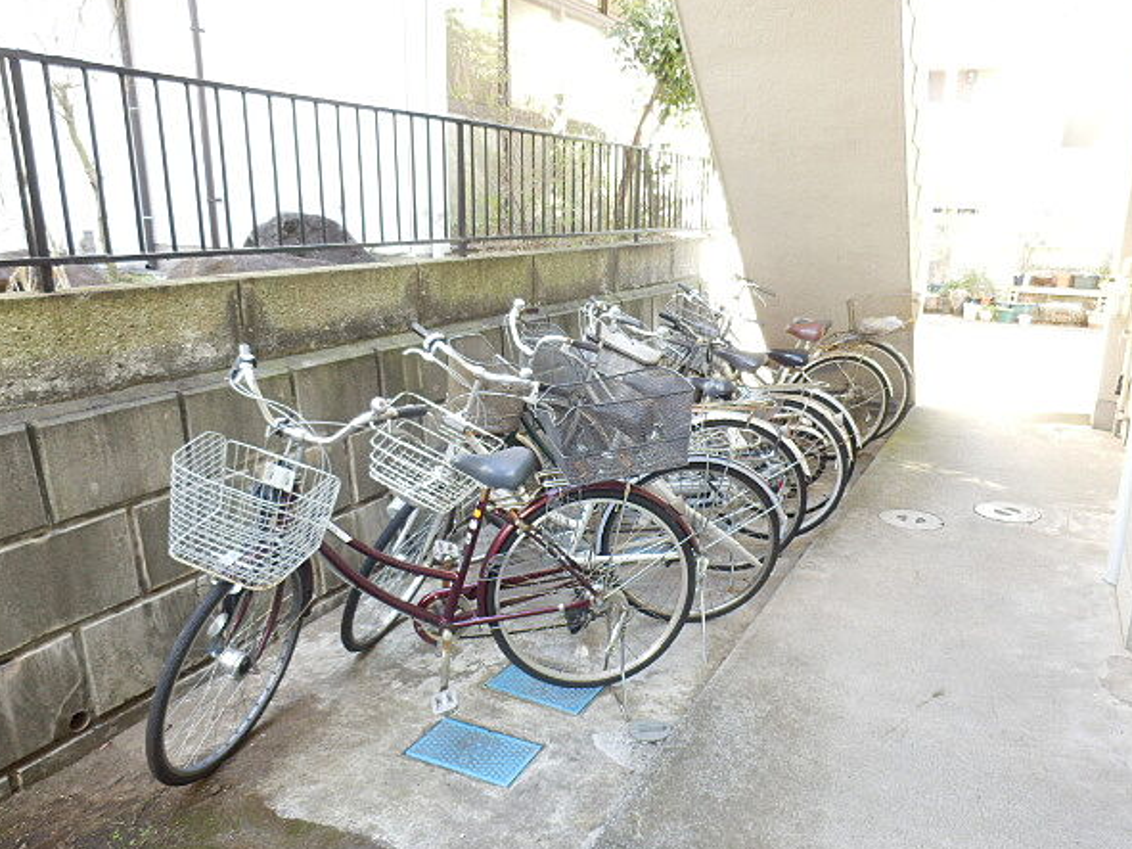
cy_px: 416
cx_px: 573
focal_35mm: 26
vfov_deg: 53.0
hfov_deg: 67.3
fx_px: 850
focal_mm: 4.2
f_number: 3
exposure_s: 1/30
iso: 125
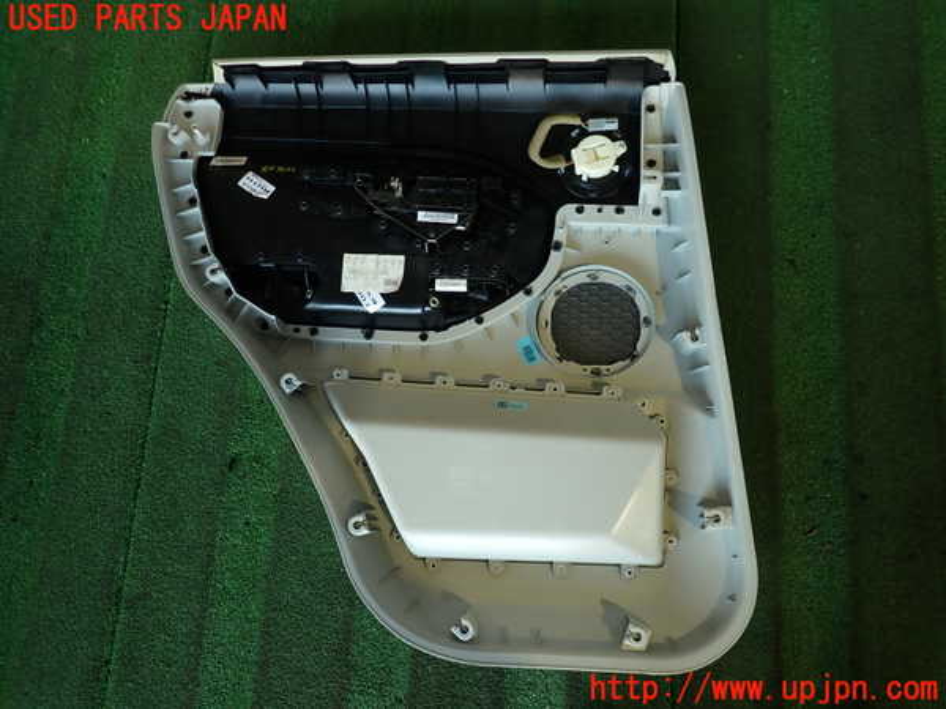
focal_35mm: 25
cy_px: 354
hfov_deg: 69.4
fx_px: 683
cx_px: 473
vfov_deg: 54.9
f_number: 2
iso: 160
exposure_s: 1/60
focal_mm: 4.5
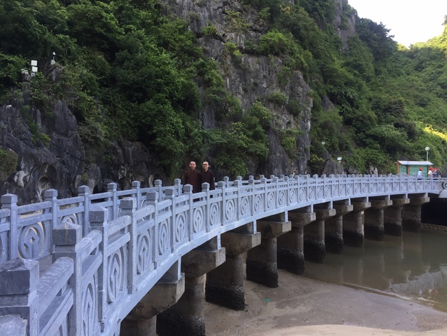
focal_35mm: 29
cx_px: 224
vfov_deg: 48.3
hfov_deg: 61.6
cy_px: 168
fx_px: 375
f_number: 2.2
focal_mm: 4.15
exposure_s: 1/165
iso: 32
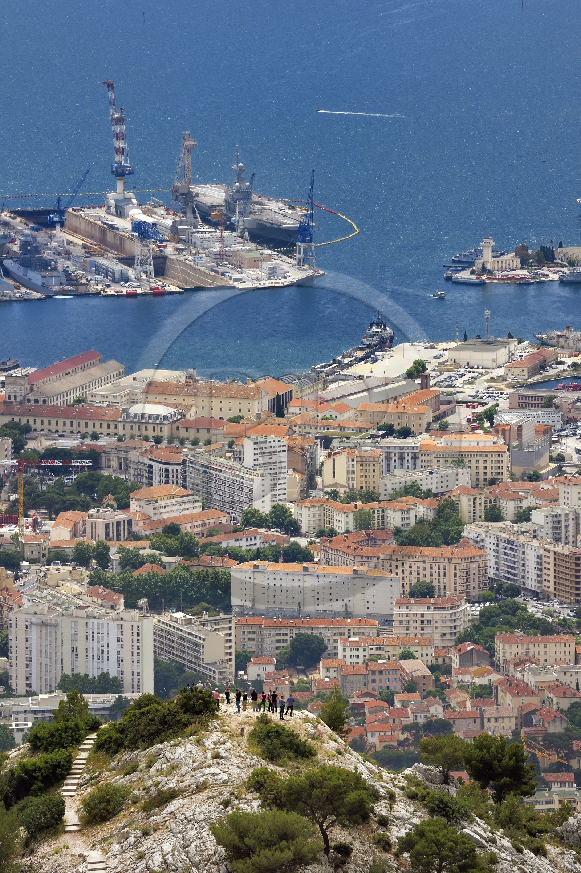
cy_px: 436
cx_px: 290
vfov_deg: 10.3
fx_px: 4845
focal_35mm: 200
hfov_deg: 6.9
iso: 200
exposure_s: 1/250
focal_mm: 200
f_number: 13
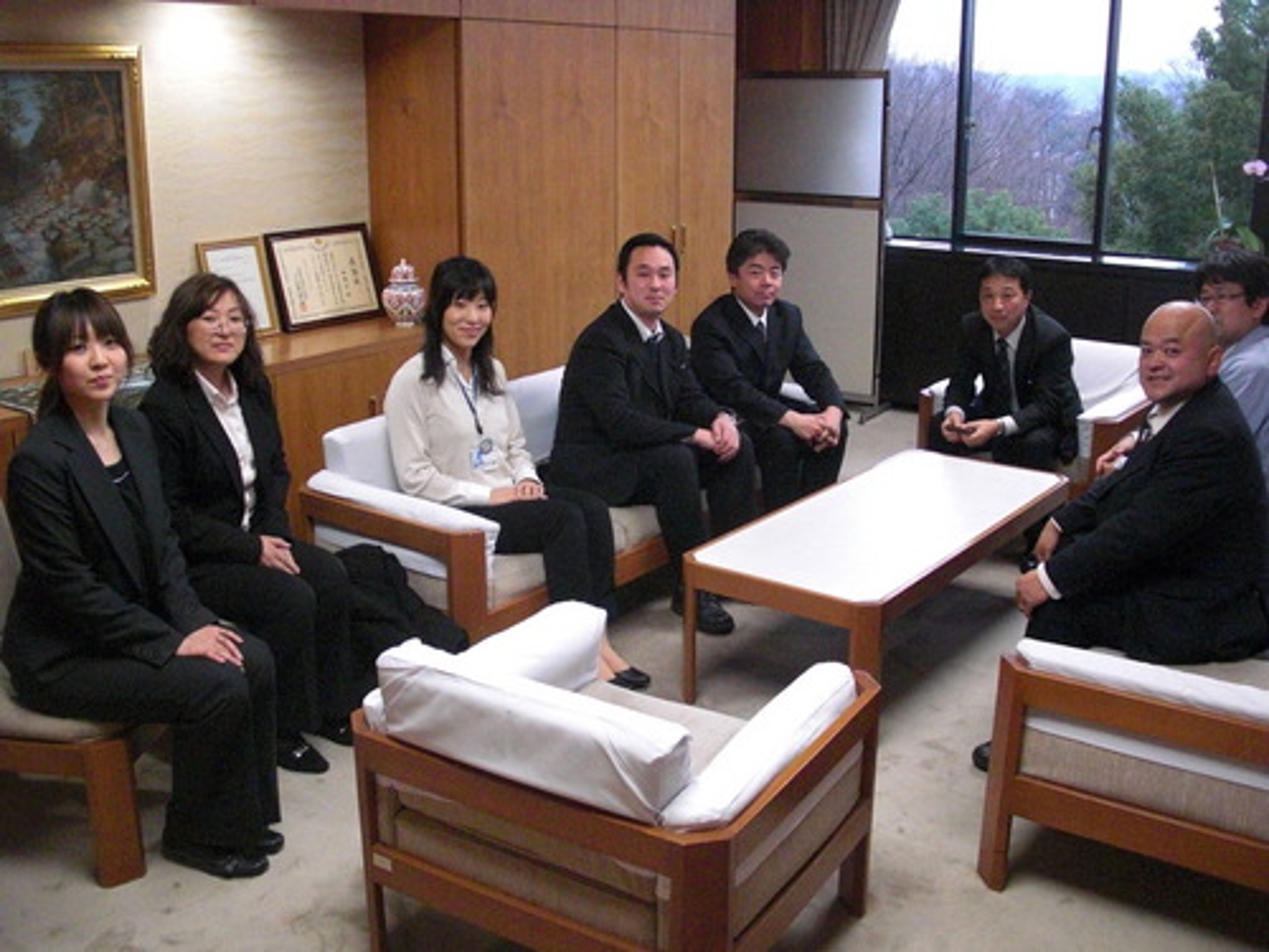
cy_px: 476
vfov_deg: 39.7
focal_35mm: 36
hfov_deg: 51.4
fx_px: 1320
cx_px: 634
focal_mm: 6.3
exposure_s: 1/80
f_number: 2.8
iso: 800
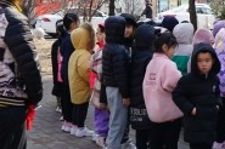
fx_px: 687
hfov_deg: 18.0
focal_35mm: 110
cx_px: 237
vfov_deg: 12.2
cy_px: -22
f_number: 8
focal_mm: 29
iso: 100
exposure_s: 1/100
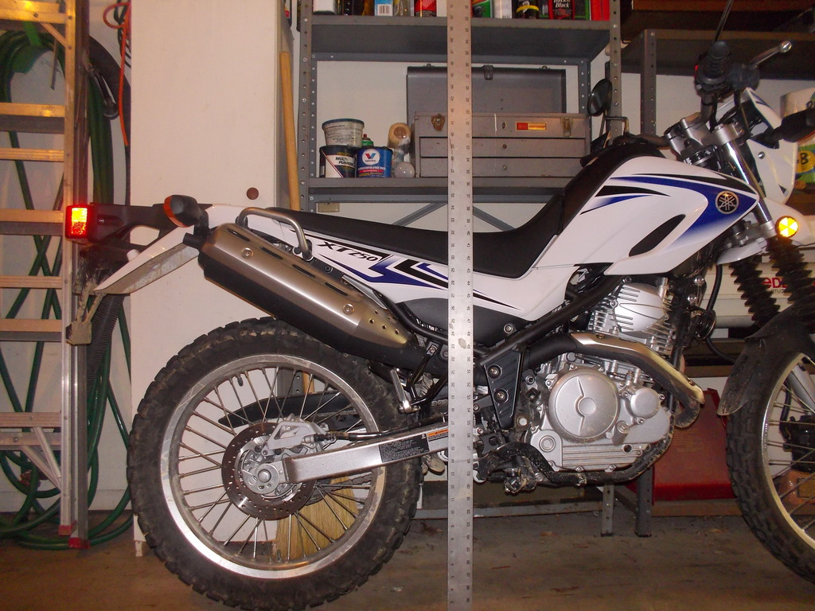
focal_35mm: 29
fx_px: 683
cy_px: 306
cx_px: 408
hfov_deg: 61.7
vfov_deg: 48.2
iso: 200
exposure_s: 1/25
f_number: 3.3
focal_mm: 4.1
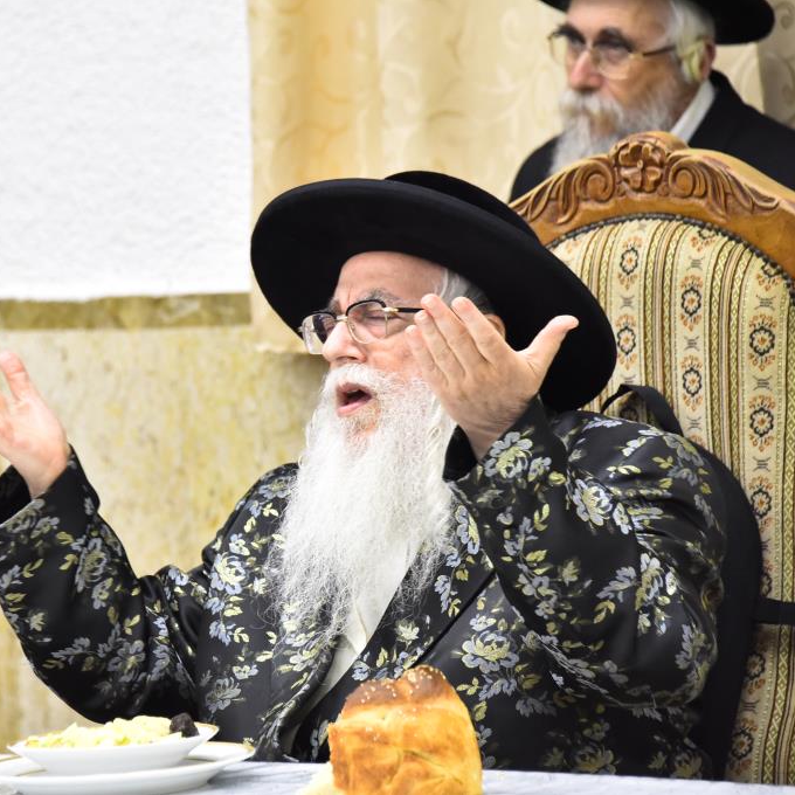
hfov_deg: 6.8
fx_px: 6652
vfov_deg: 6.8
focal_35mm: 256
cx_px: 272
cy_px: 397
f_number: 5.6
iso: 4000
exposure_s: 1/125
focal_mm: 200
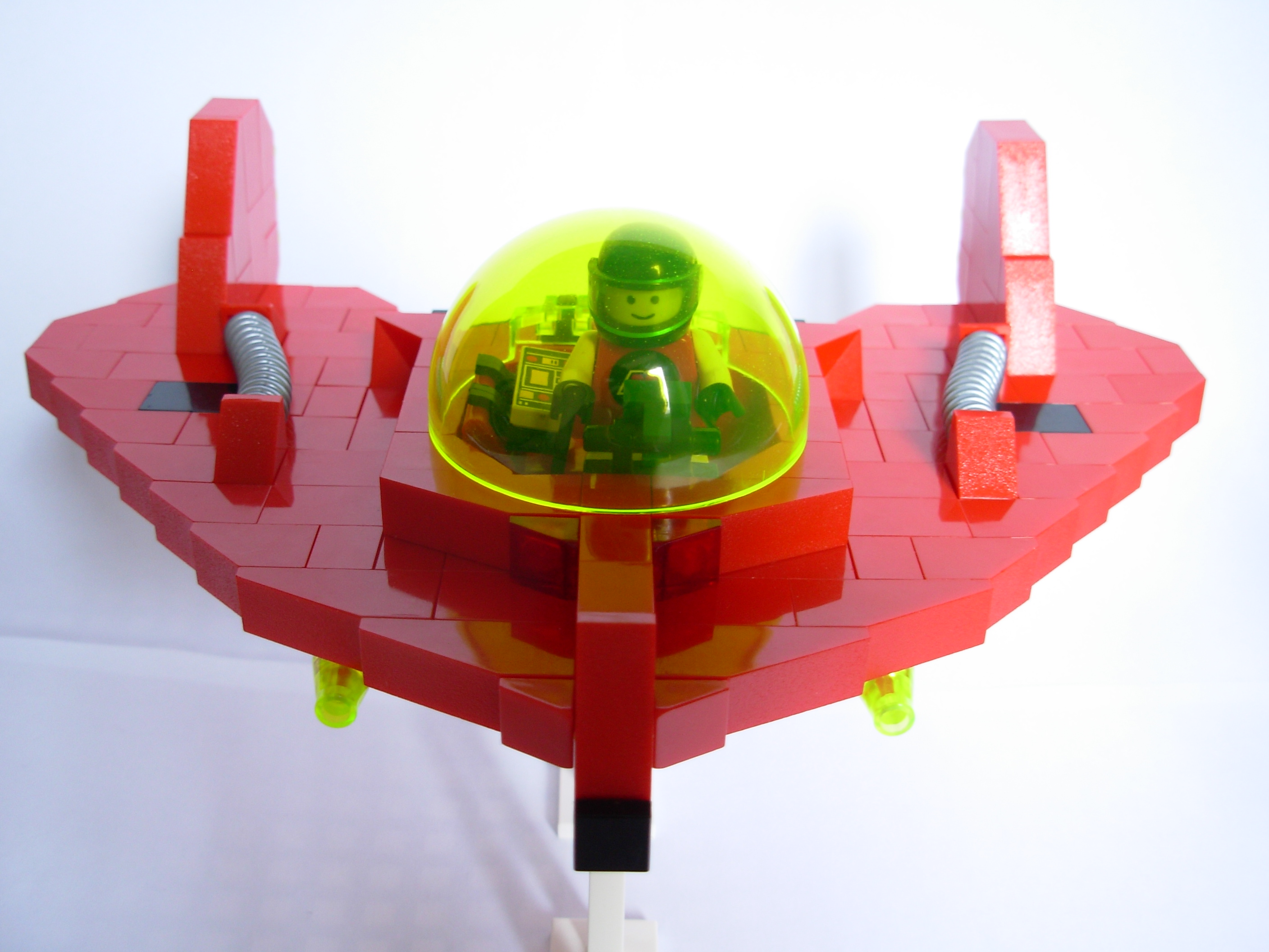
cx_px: 634
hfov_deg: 49.0
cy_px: 476
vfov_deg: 37.7
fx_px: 1393
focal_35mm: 38
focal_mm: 6.3
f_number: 2.9
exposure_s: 1/13.1
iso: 50
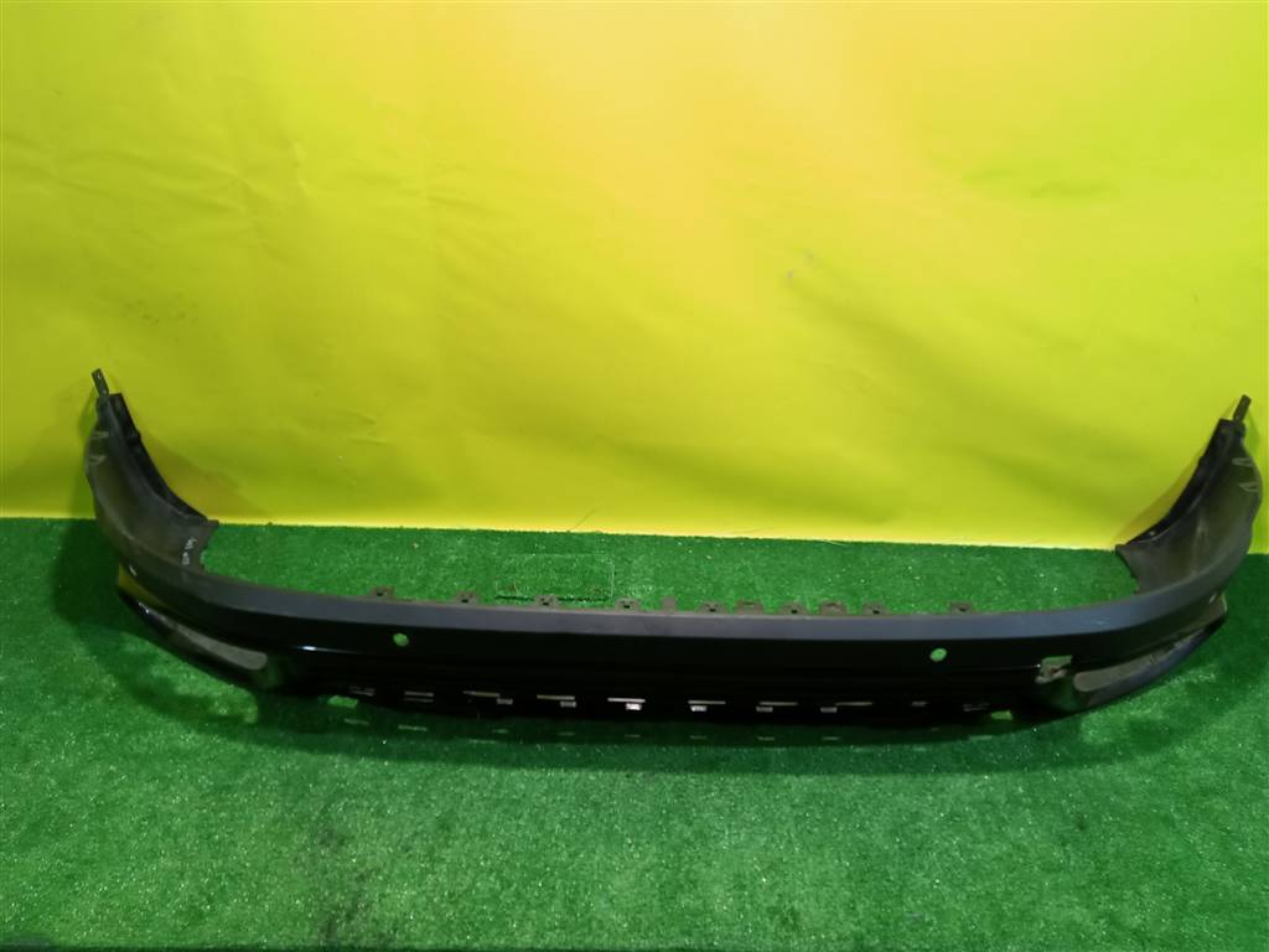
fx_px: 1026
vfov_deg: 49.7
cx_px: 634
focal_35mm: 28
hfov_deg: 63.4
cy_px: 476
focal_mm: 3.65
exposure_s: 1/33.3
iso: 184
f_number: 2.2
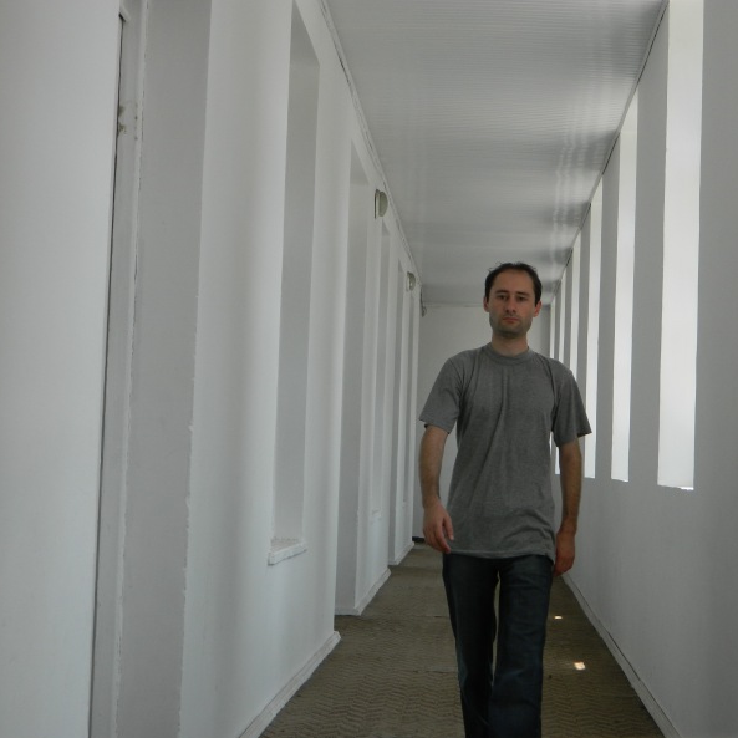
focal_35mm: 68
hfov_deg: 25.3
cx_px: 453
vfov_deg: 25.4
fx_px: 1640
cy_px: 372
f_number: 3.8
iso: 80
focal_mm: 10.2
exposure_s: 1/125
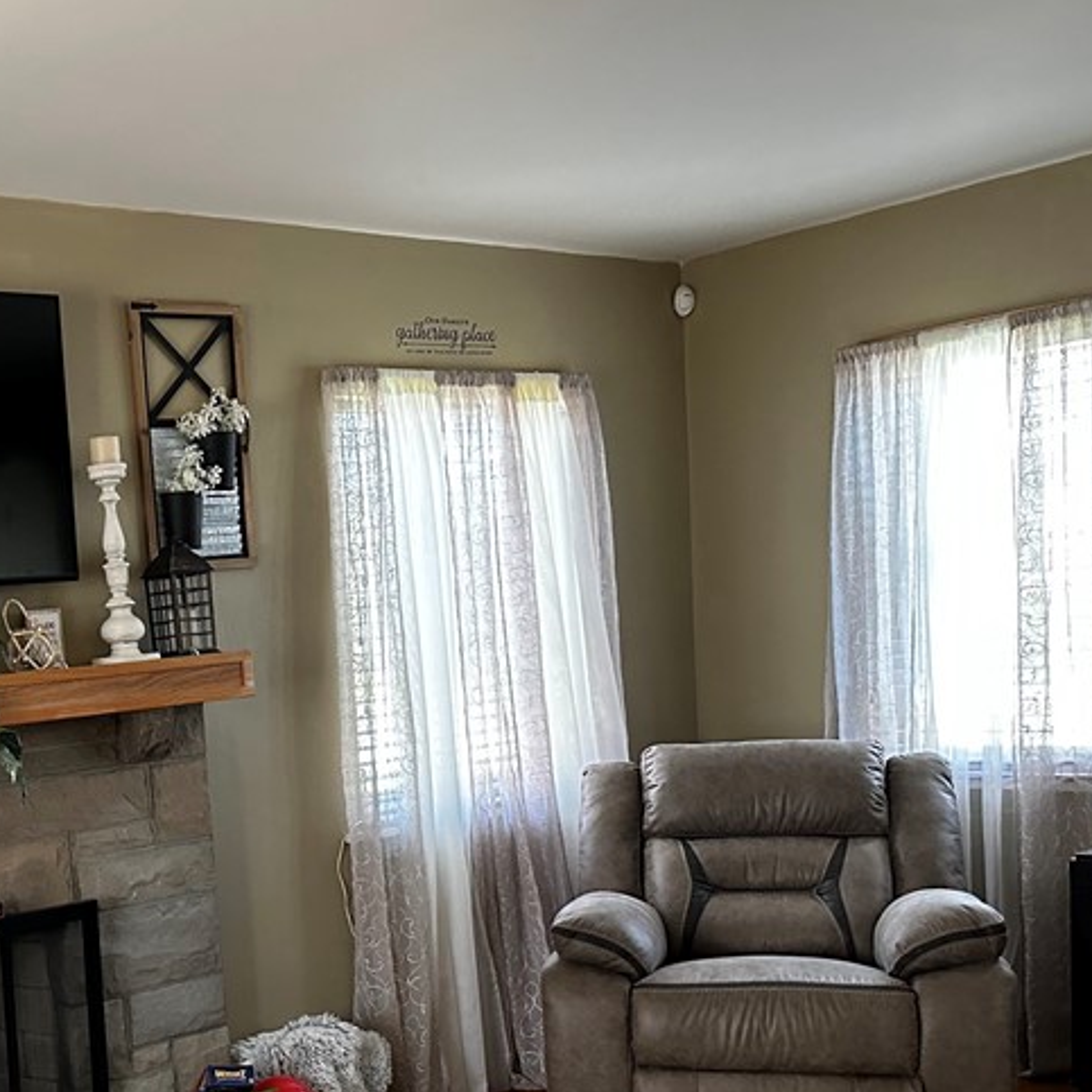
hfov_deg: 35.7
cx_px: 149
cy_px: 812
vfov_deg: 36.7
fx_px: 1606
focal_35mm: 45
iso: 640
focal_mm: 6.86
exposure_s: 1/60
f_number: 1.78
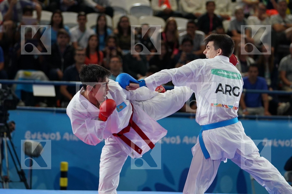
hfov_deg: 11.5
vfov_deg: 7.7
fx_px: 1444
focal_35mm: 178
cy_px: 97
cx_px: 146
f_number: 2.8
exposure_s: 1/1000
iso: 1250
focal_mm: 119
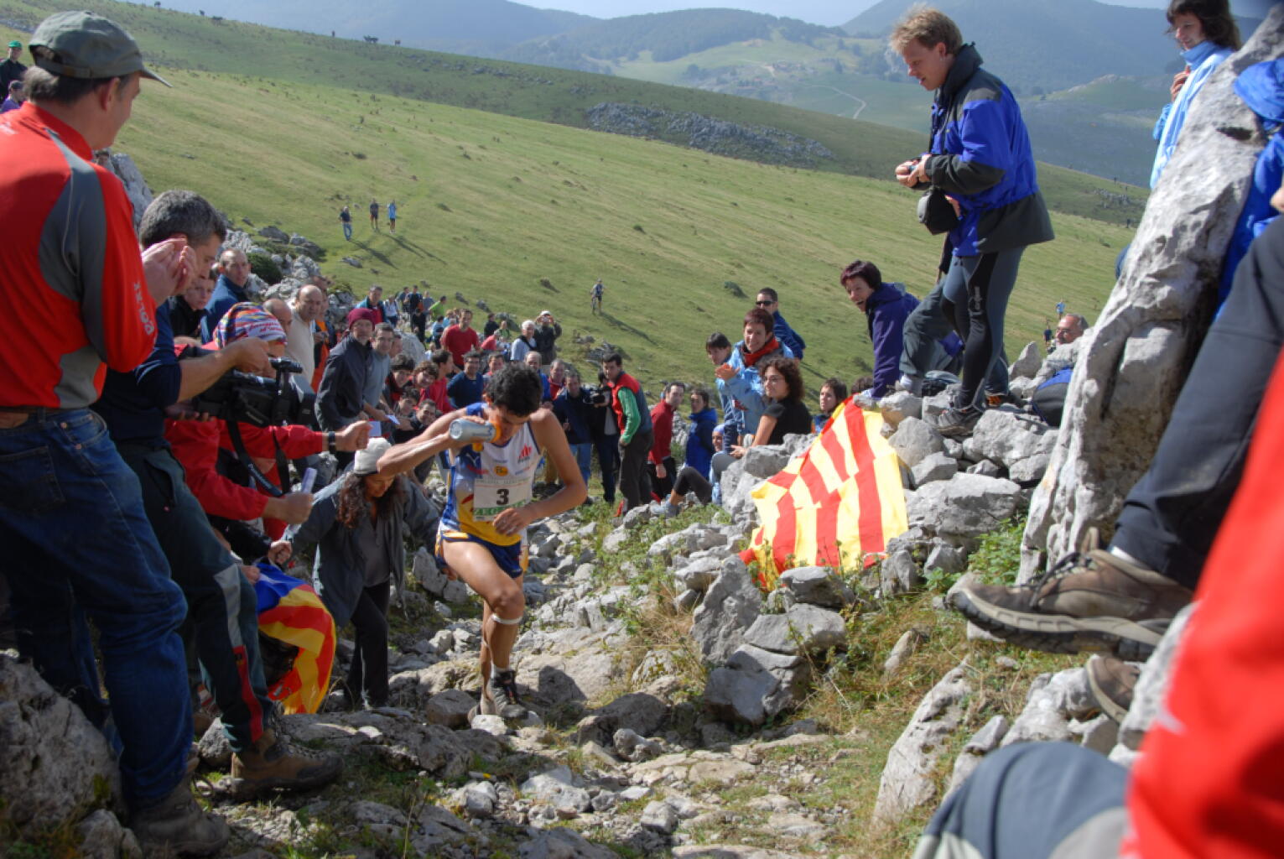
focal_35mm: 40
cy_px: 430
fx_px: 1446
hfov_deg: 47.9
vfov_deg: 33.1
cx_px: 642
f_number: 6.3
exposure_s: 1/250
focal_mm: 27
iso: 100
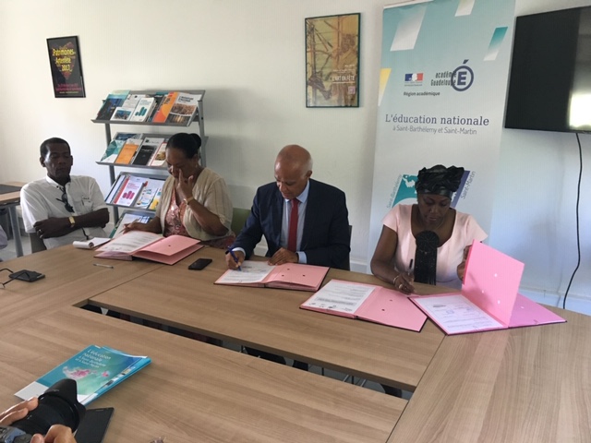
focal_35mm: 29
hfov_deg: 61.7
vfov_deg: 48.2
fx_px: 495
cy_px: 222
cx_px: 296
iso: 160
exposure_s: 1/33
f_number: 2.2
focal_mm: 4.15
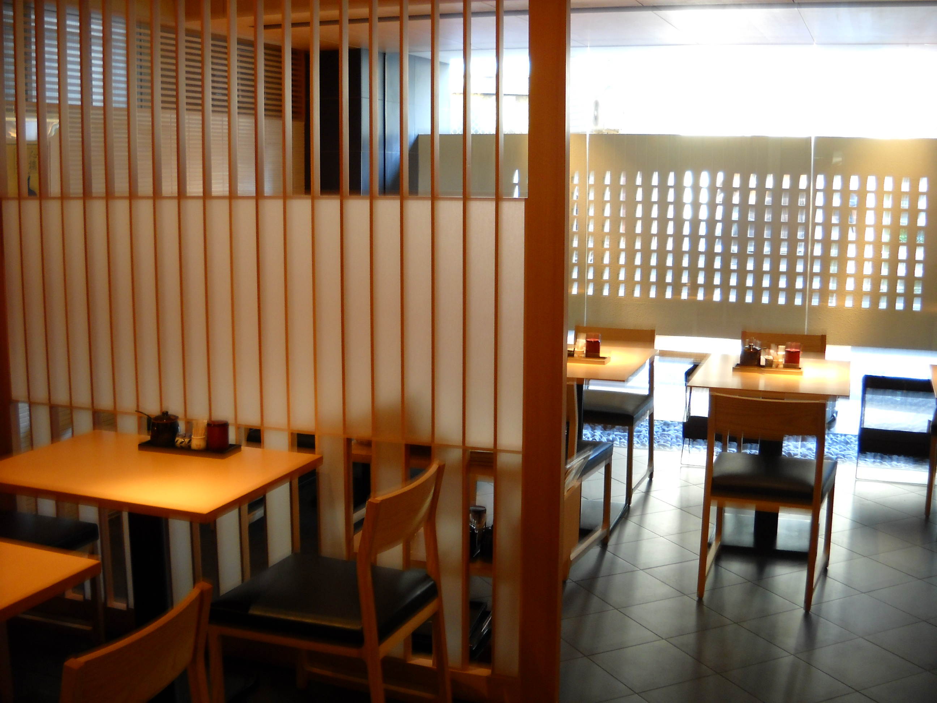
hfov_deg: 45.8
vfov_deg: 35.1
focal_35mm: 41
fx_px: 1110
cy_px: 352
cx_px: 468
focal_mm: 6.72
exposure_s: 1/8
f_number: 3.1
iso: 129
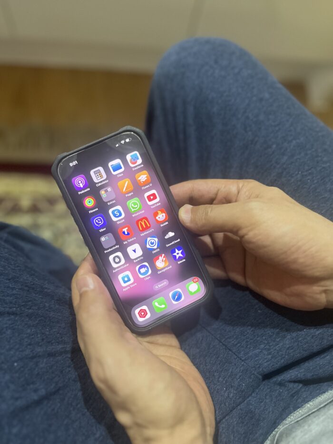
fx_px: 333
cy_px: 222
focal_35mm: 26
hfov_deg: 53.1
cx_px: 166
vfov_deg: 67.3
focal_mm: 5.1
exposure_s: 1/59
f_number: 1.6
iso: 500
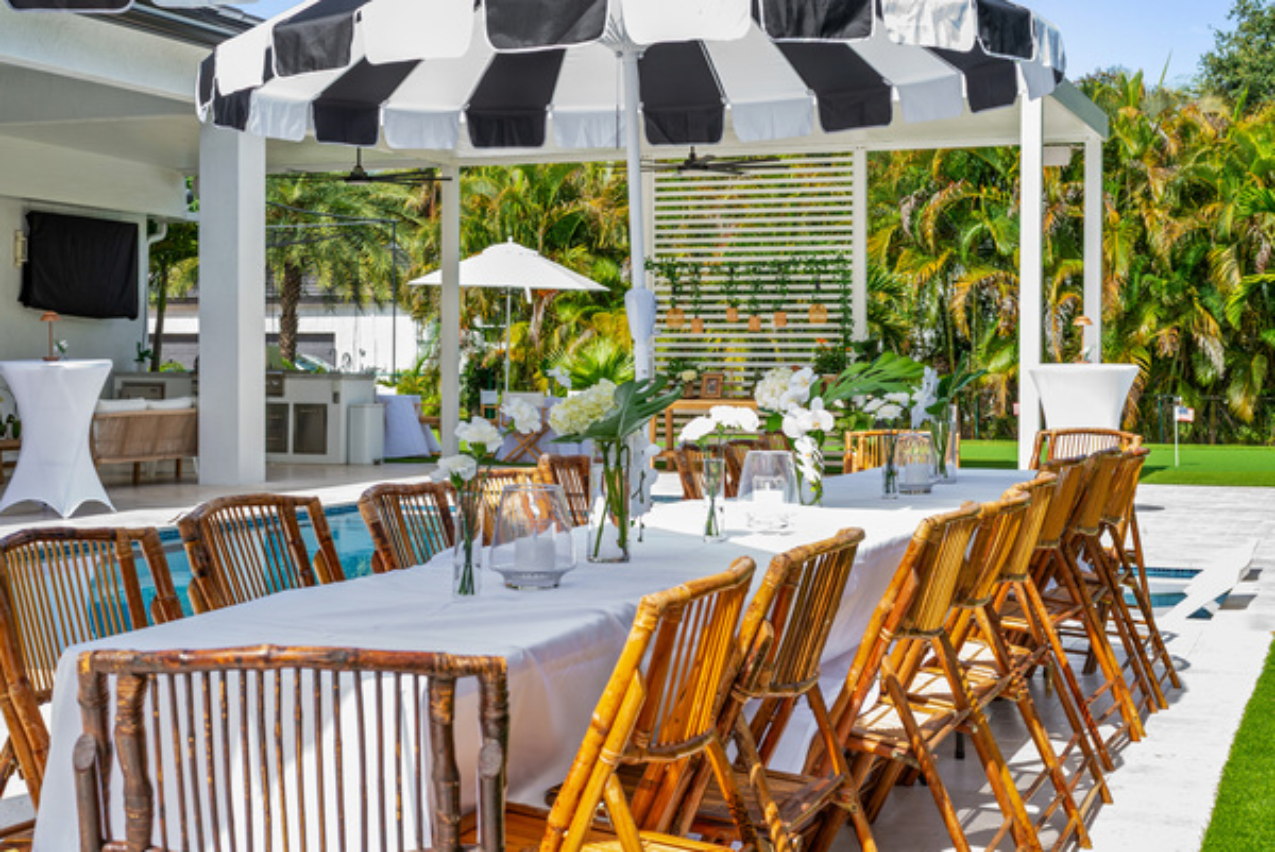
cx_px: 638
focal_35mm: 50
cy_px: 426
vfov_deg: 27.0
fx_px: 1772
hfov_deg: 39.6
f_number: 11
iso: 320
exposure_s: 1/125
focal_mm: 50
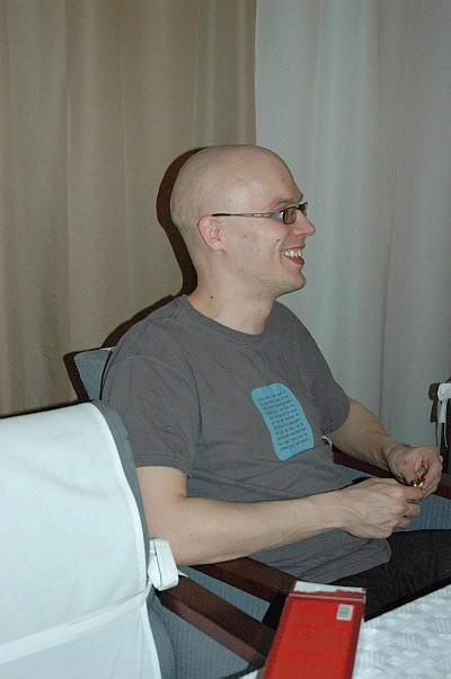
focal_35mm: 57
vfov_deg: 35.1
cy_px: 340
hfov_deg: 23.7
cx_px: 226
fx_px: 1074
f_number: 5
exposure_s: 1/60
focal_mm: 38
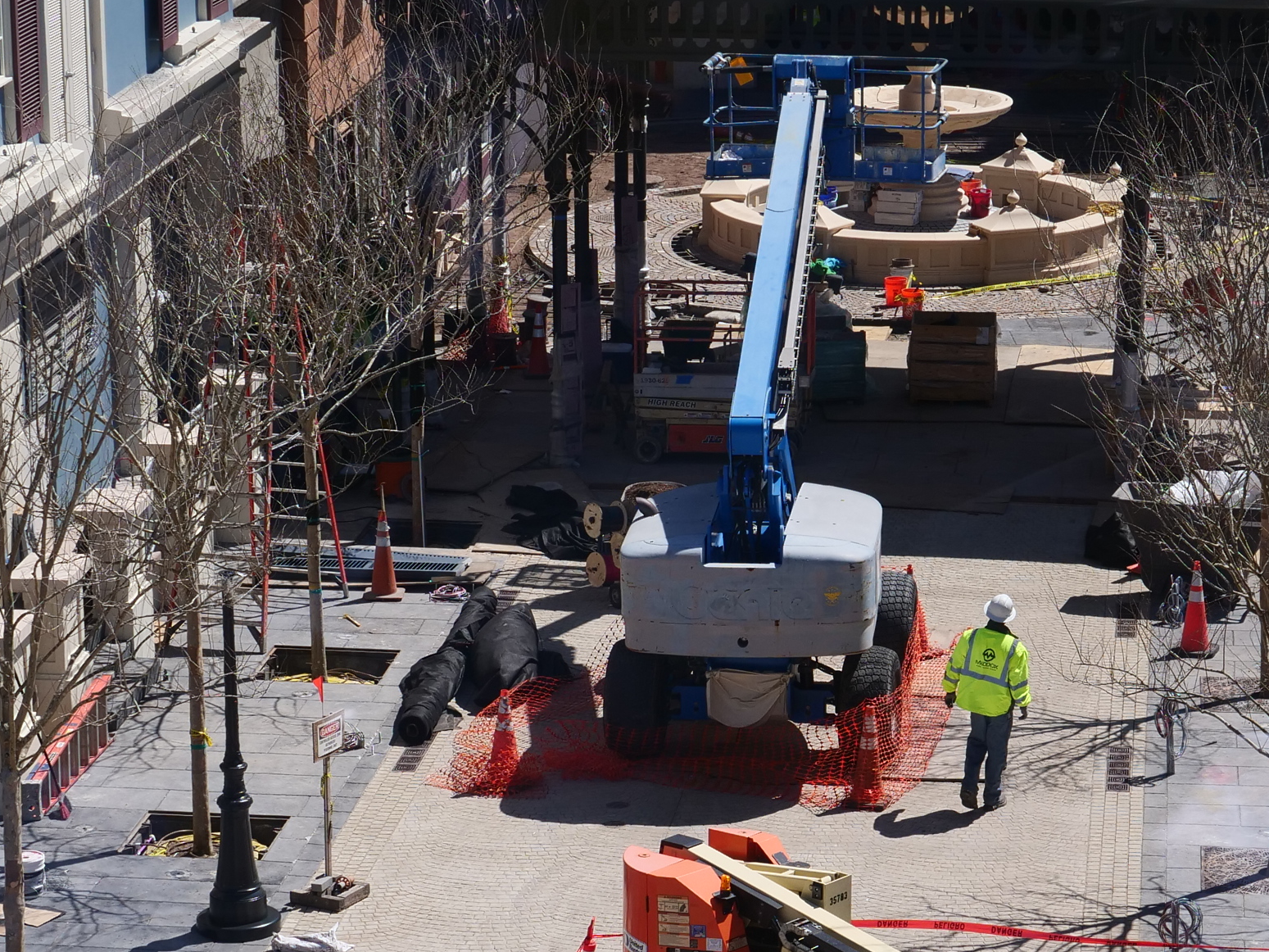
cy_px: 692
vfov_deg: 12.8
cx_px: 769
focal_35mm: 115
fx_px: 4216
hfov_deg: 17.1
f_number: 4
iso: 200
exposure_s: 1/500
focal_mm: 24
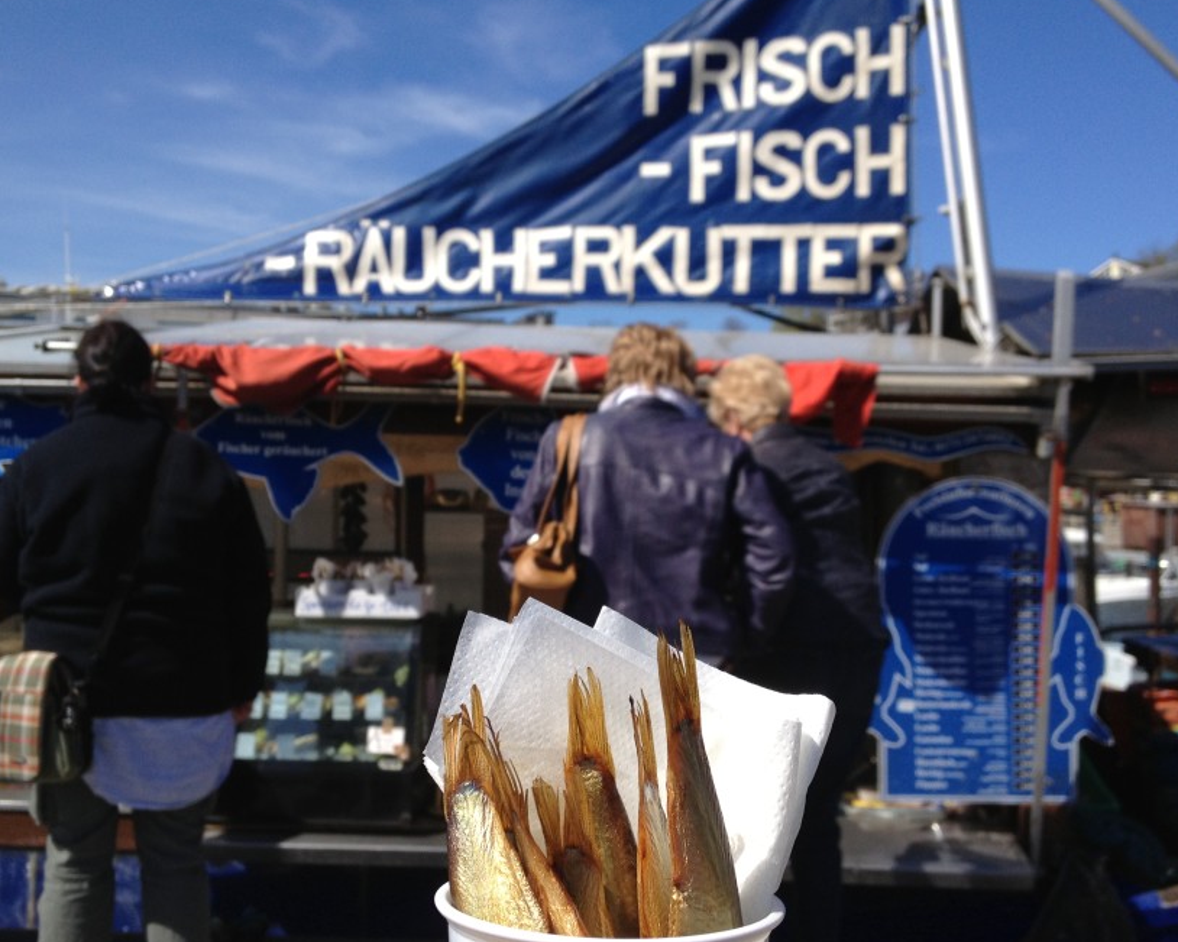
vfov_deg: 34.9
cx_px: 590
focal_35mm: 43
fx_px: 1499
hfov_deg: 42.9
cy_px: 488
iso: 50
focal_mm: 4.28
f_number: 2.4
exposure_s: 1/1905
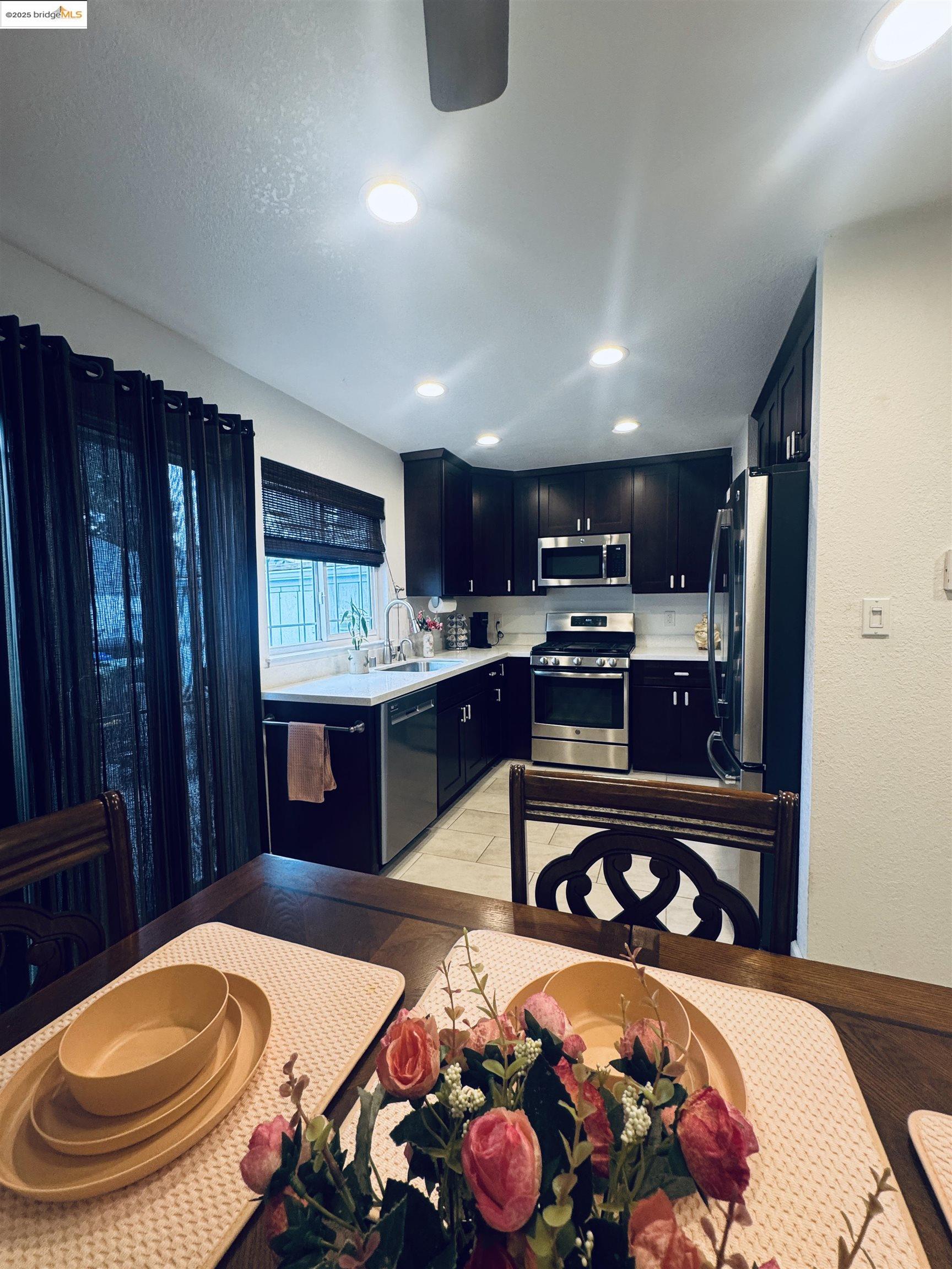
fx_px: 513
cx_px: 476
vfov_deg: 102.1
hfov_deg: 85.7
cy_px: 634
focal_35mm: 14
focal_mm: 2.22
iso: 200
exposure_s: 1/60
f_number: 2.2
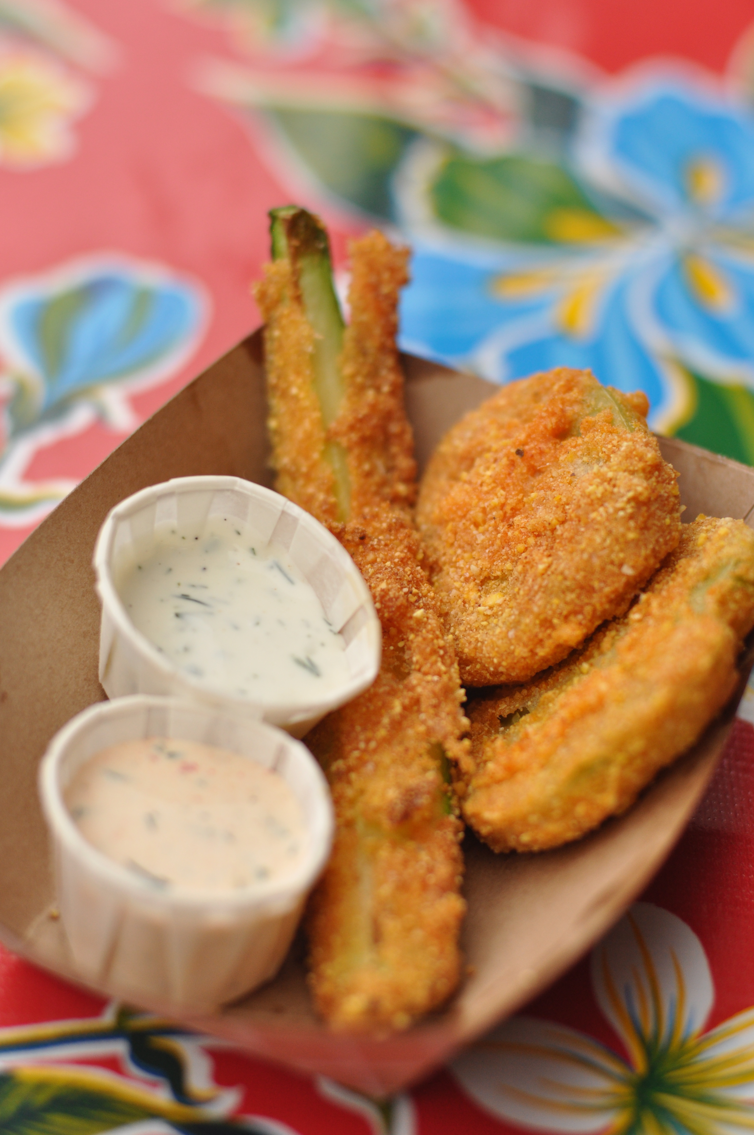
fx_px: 2362
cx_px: 377
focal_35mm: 75
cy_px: 568
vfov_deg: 27.0
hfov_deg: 18.1
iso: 400
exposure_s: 1/1000
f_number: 2.8
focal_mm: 50
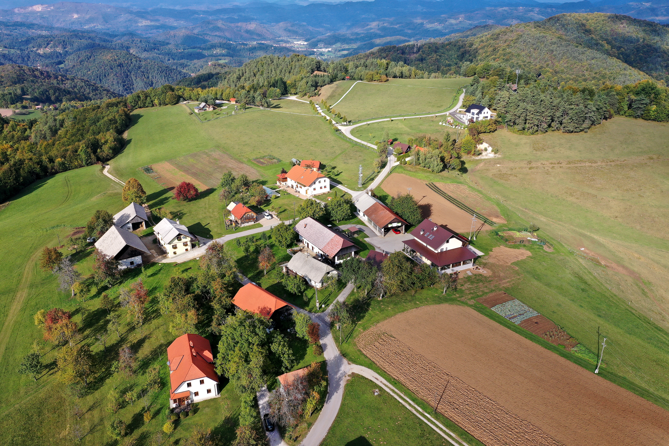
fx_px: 520
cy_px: 223
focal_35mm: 28
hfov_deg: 65.5
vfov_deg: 46.4
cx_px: 334
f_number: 5.6
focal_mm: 10.26
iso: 100
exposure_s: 1/320
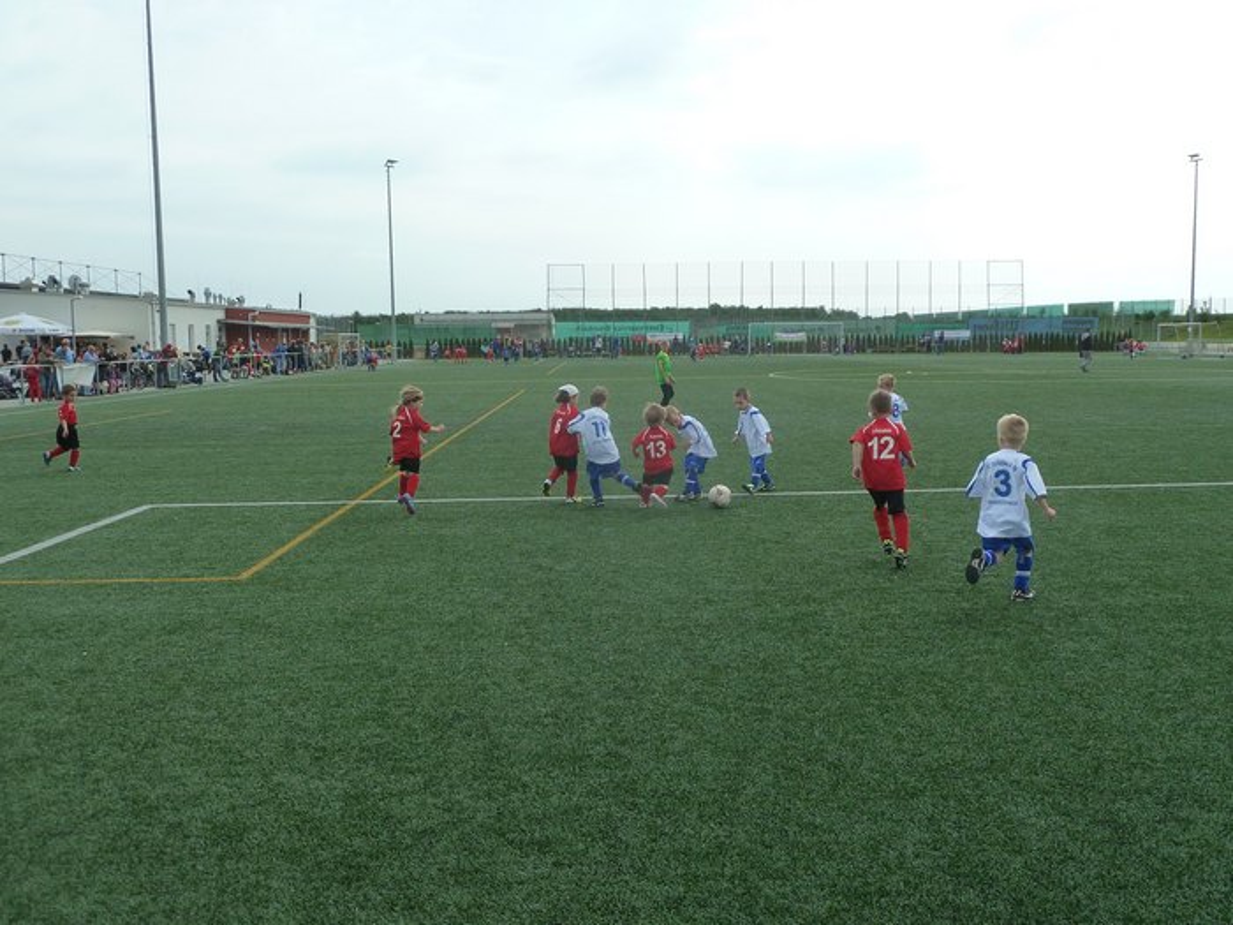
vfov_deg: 44.2
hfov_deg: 56.8
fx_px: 1140
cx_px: 616
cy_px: 462
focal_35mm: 32
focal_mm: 5.3
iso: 125
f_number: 4.5
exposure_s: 1/500
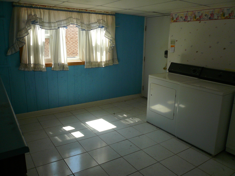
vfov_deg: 49.7
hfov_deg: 63.4
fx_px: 190
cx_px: 118
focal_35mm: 28
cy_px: 88
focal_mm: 4.6
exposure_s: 1/200
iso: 100
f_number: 2.8
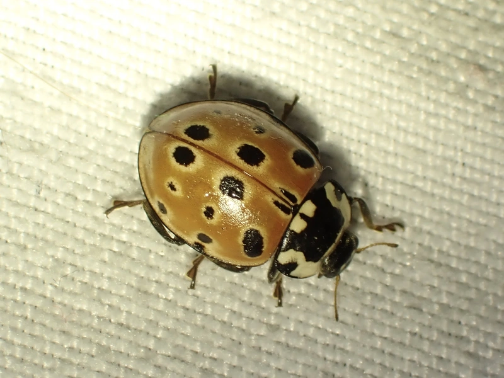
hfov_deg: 19.6
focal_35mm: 100
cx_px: 252
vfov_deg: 14.8
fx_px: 1456
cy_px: 189
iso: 100
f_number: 6.3
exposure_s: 1/250
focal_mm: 18
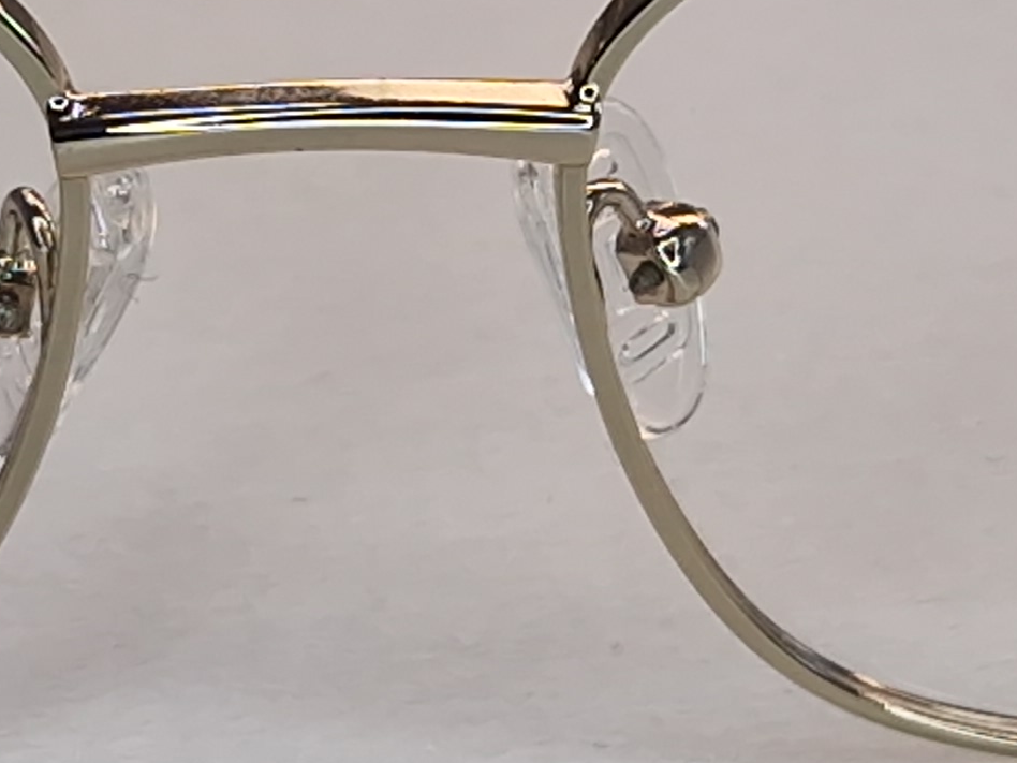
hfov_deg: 20.2
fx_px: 2850
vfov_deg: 15.2
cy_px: 289
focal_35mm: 97
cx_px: 327
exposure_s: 1/234
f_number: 1.8
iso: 50
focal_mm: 5.4
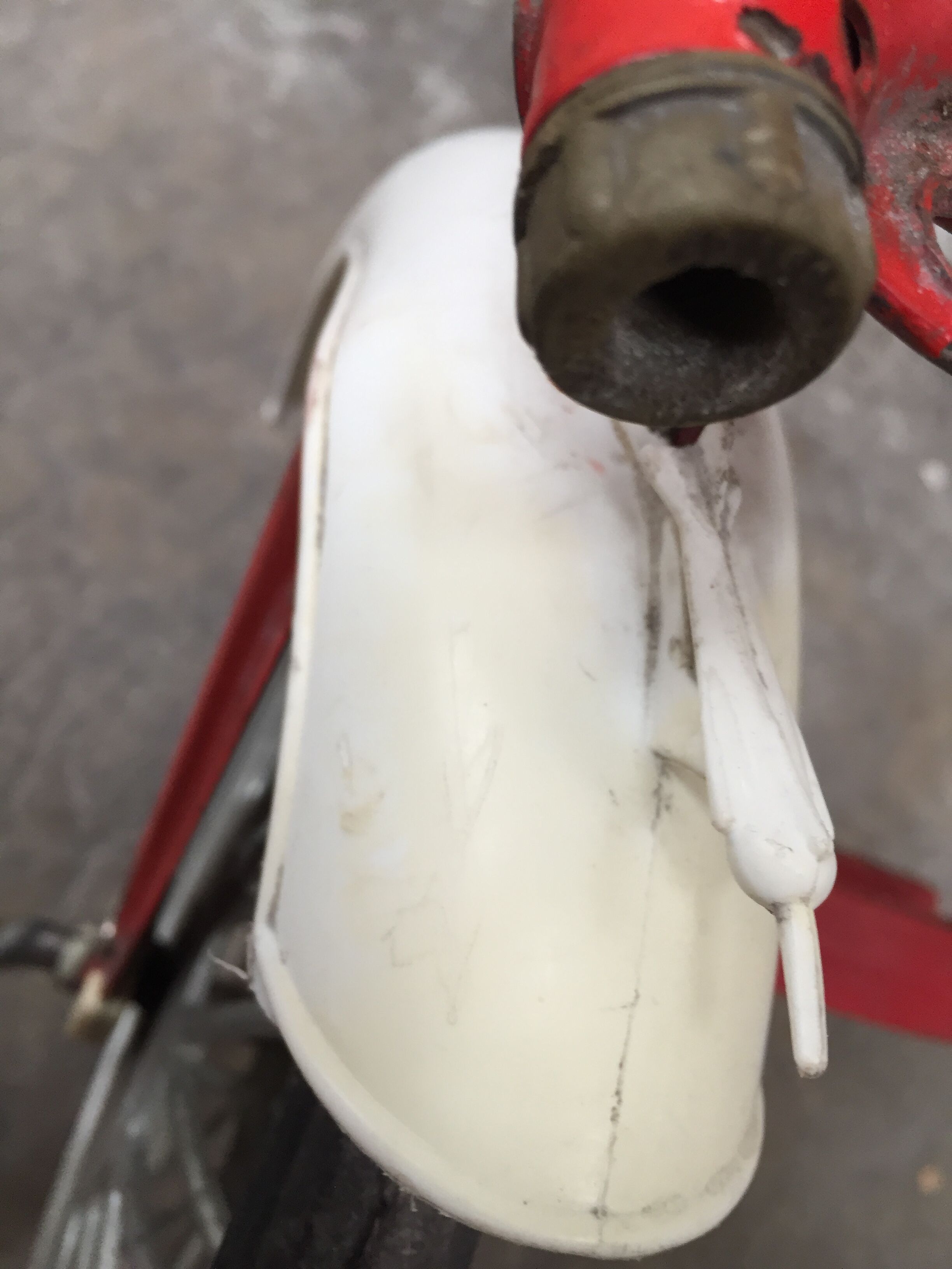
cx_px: 476
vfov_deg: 61.7
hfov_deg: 48.2
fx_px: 1063
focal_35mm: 29
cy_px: 634
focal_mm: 4.15
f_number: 2.2
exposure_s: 1/33
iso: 50
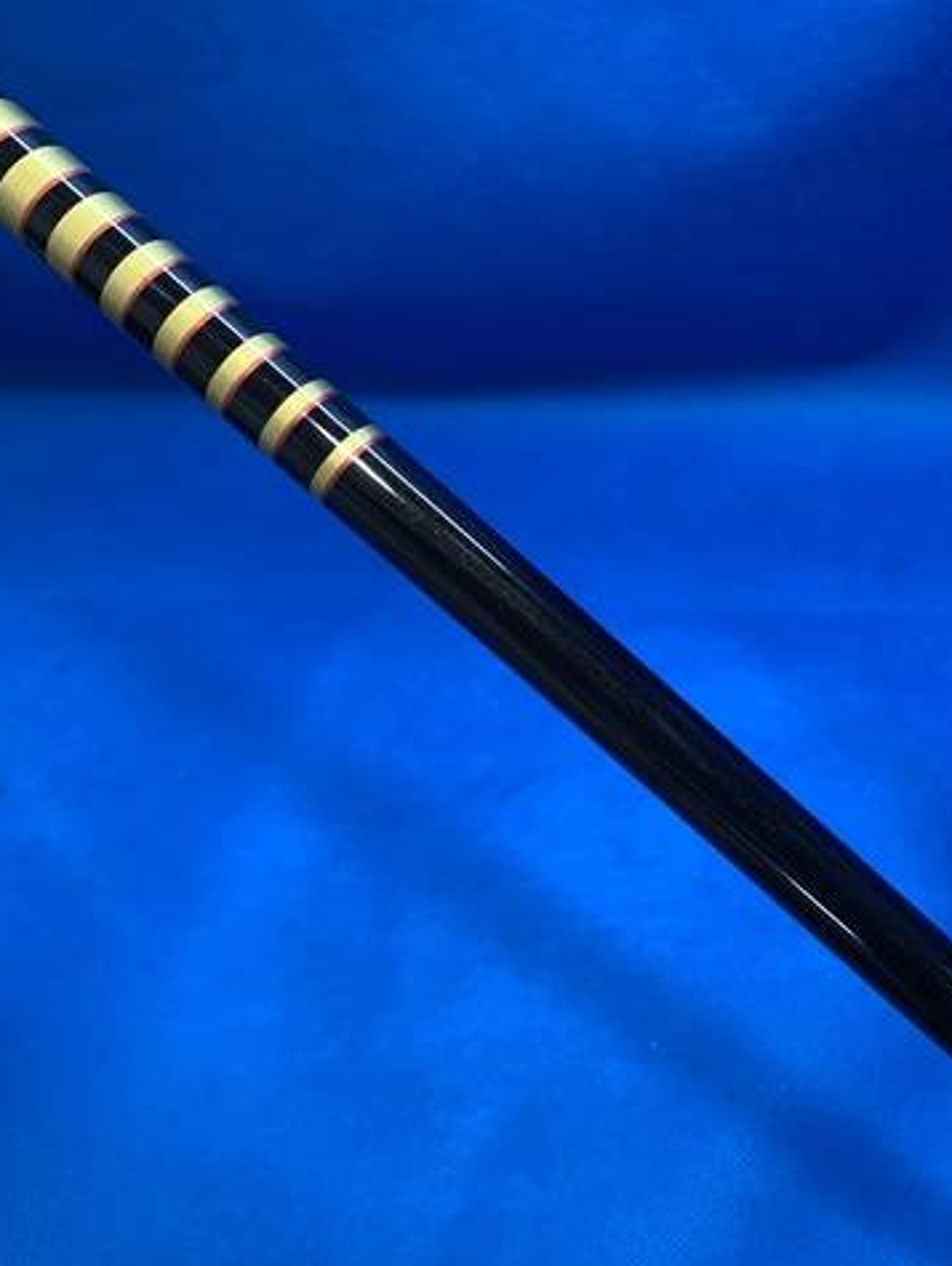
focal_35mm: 35
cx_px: 691
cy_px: 637
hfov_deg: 39.8
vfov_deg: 52.6
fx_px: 1282
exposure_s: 1/60
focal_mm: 4.25
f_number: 1.8
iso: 100
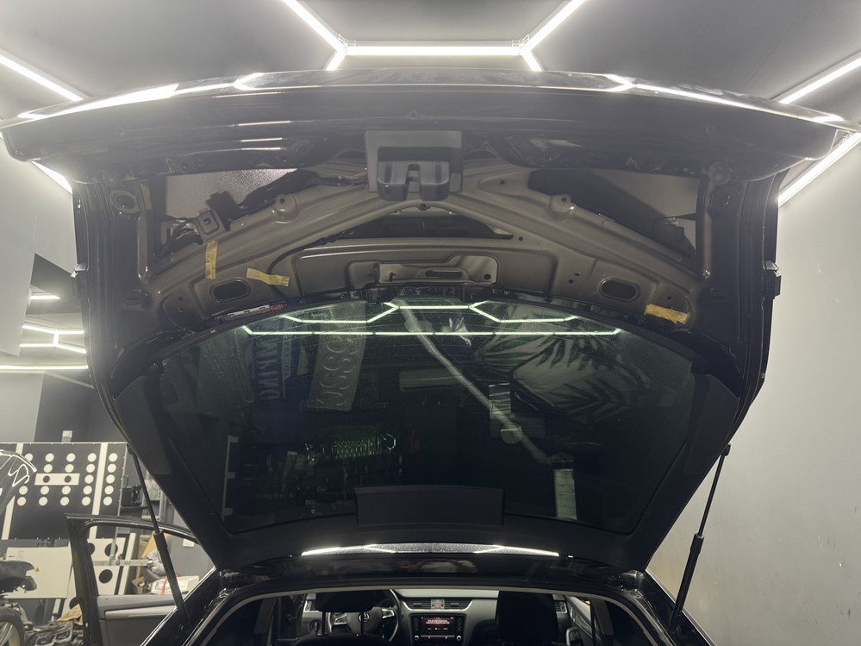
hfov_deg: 71.6
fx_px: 597
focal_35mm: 24
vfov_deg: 56.8
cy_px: 323
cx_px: 430
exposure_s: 1/50
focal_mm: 6.76
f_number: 1.78
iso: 125
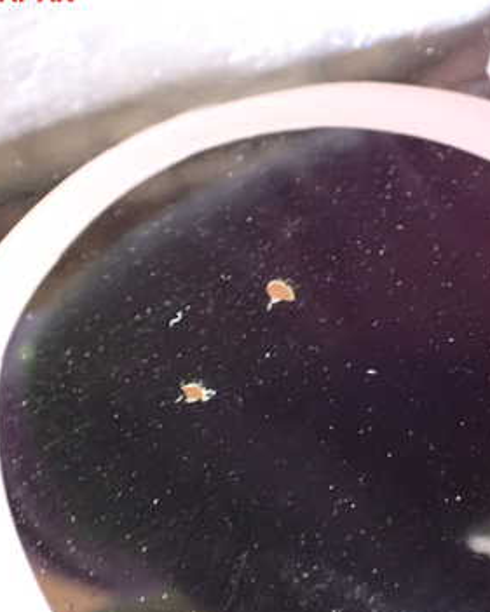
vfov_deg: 37.2
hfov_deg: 30.2
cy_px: 361
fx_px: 906
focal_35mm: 50
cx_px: 281
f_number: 2.3
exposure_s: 1/15
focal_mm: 5.4
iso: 1600
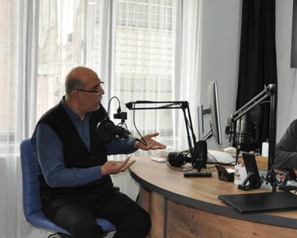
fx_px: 484
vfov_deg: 27.6
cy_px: 92
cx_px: 229
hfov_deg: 33.3
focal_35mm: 55
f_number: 3.8
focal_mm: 22
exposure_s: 1/100
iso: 800
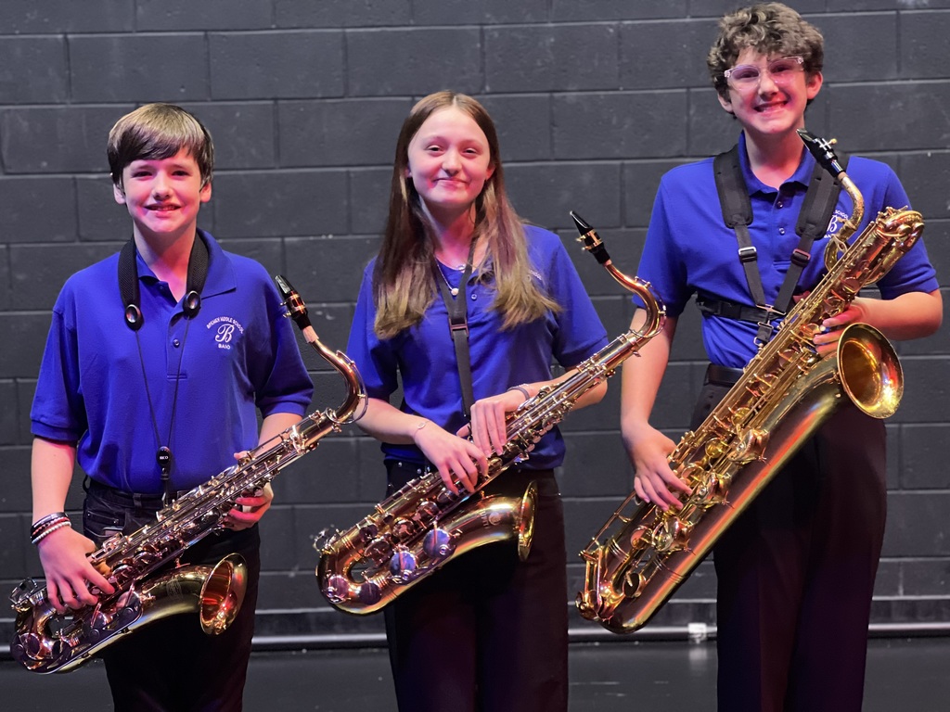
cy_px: 356
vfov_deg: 19.1
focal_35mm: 77
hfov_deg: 25.3
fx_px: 2113
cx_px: 475
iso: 400
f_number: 2.8
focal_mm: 9
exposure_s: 1/17
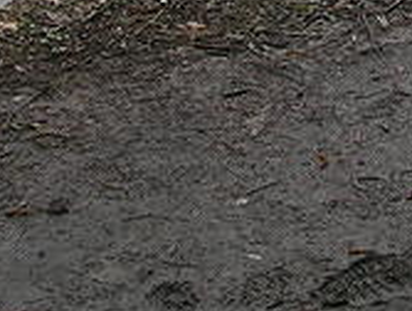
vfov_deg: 12.6
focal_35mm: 107
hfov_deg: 18.1
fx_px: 1276
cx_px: 365
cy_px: -252
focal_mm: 5.8
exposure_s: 1/61.5
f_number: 3.5
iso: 50
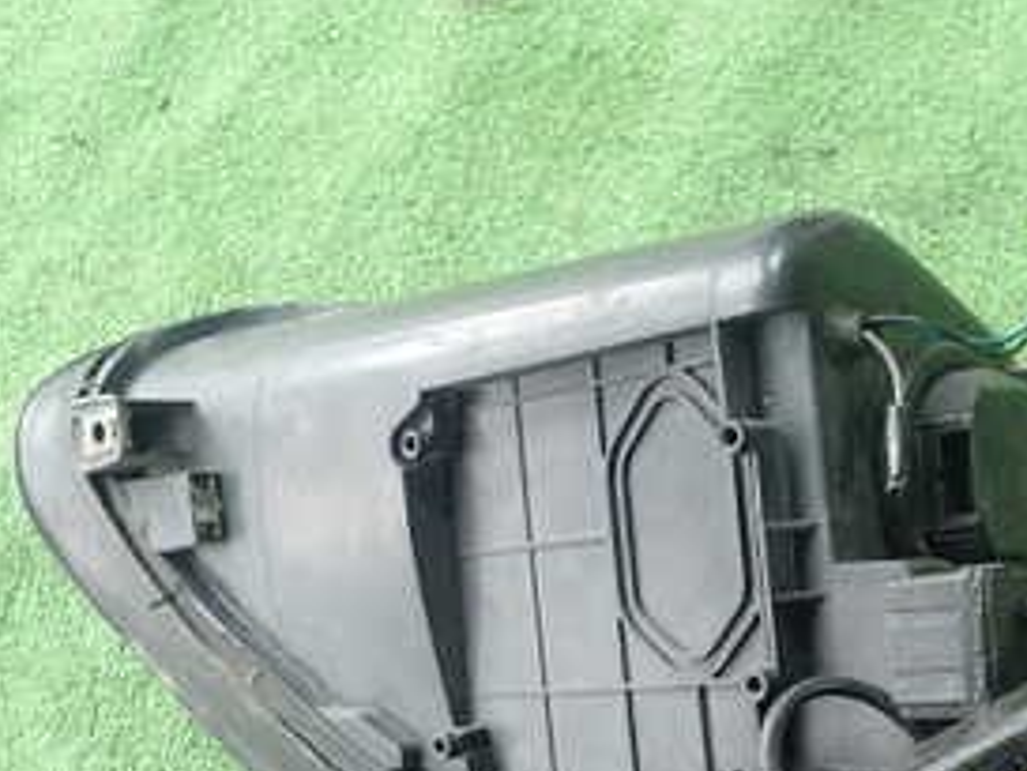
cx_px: 749
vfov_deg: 26.1
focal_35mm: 55
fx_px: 1632
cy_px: 621
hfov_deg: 34.3
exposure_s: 1/60
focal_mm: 4.5
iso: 160
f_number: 2
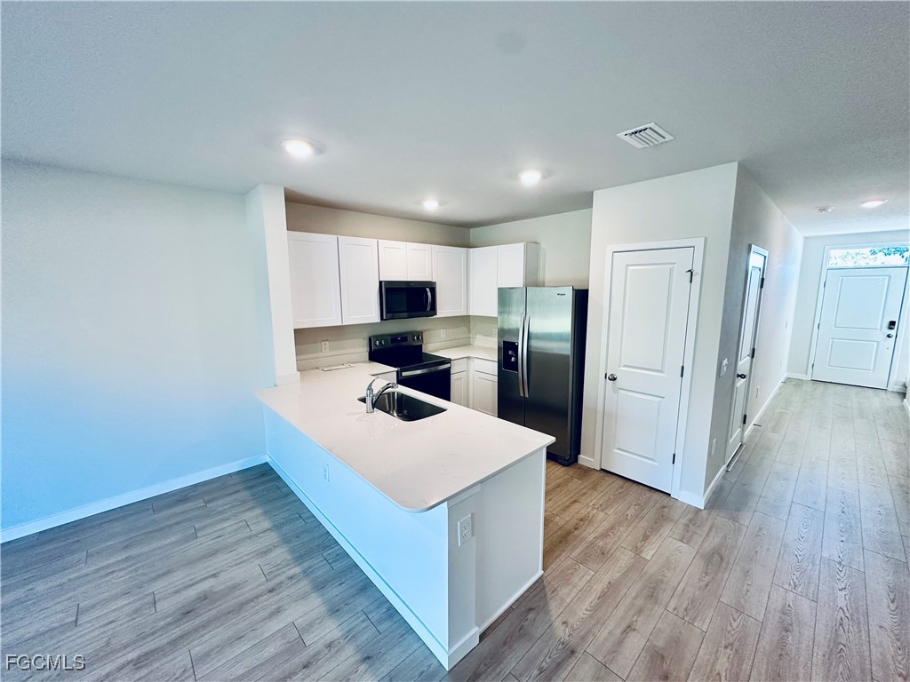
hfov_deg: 102.1
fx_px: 368
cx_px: 455
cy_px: 341
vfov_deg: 85.7
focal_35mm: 14
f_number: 2.2
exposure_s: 1/120
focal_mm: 2.22
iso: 200
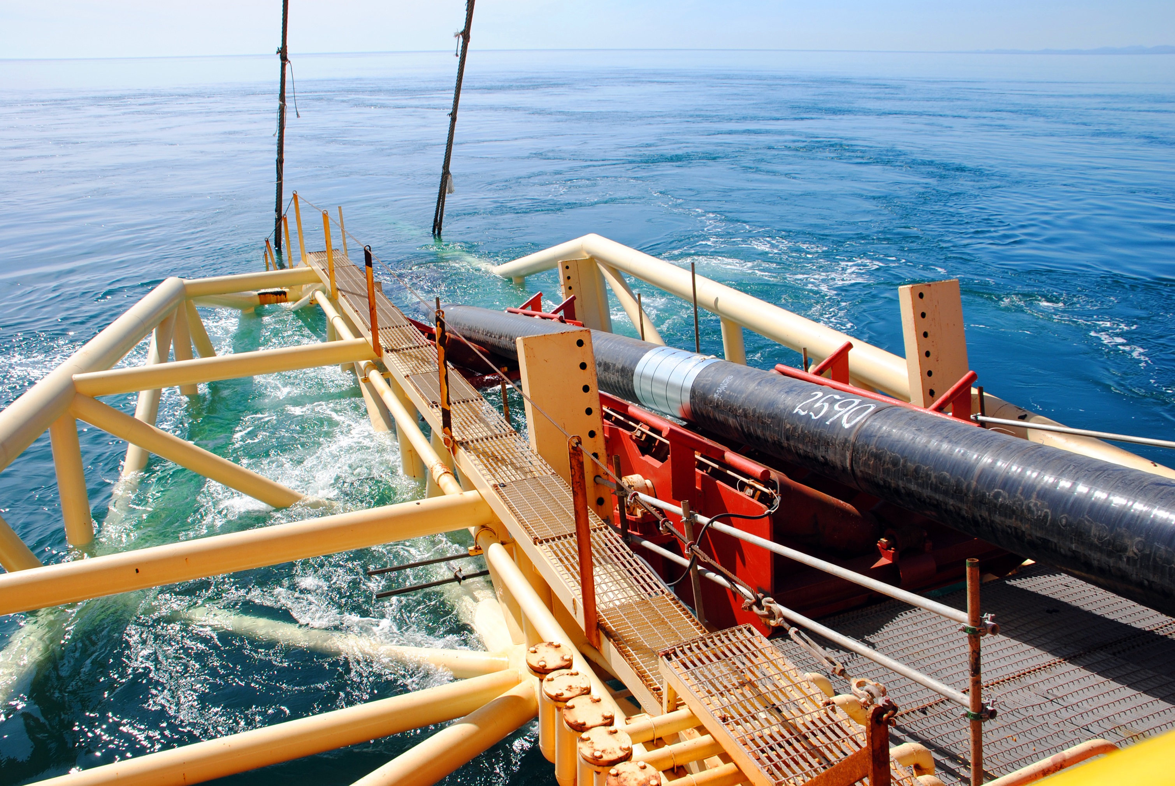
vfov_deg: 43.7
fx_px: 980
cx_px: 588
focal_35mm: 30
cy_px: 393
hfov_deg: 61.9
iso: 100
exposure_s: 1/250
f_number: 8
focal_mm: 20
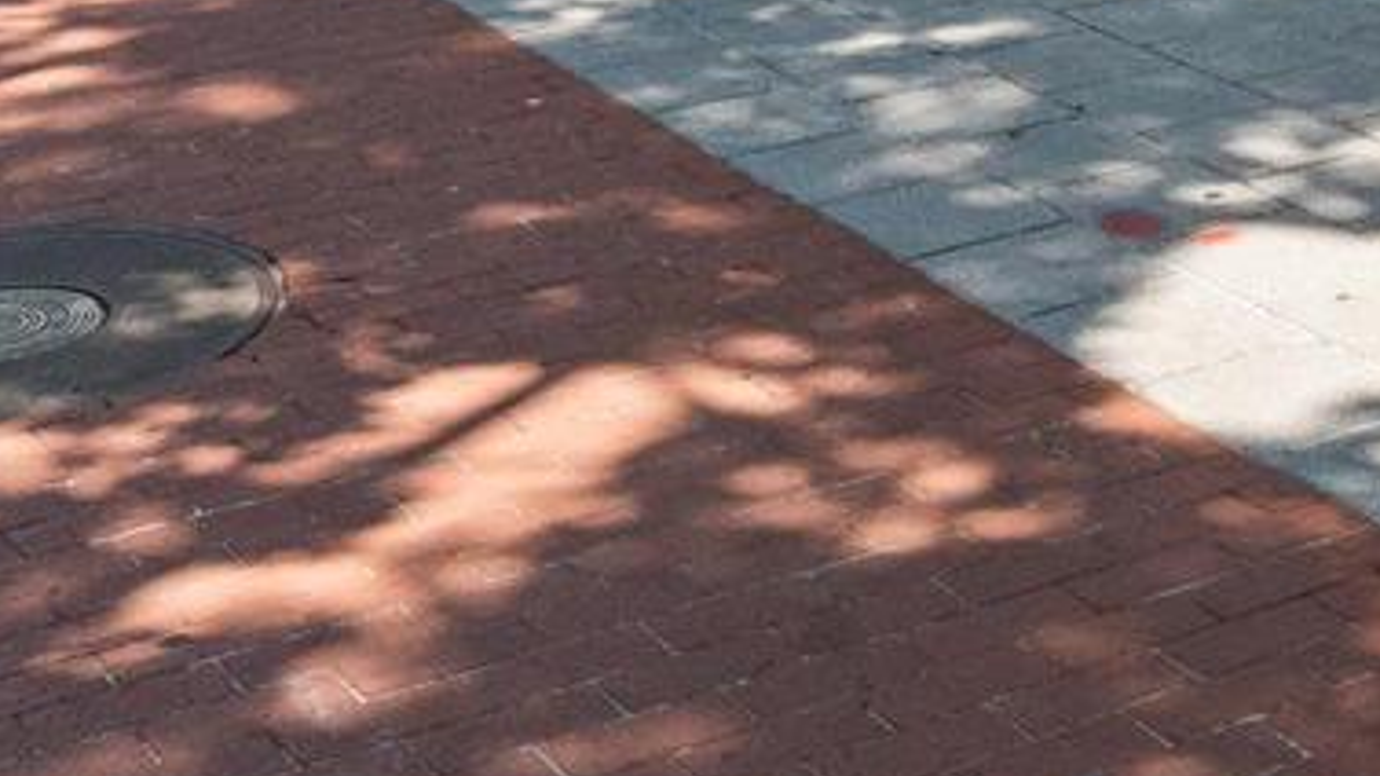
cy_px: -868
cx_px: 1336
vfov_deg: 12.8
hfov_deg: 25.4
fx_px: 2927
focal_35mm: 80
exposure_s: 1/640
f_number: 8
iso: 640
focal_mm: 20
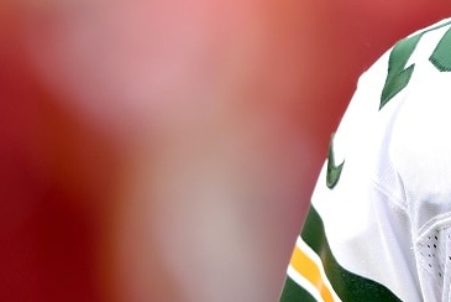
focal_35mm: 2052
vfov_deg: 0.7
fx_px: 25727
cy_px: -14
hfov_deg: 1.0
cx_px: 647
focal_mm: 400
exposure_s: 1/2500
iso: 400
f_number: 2.8
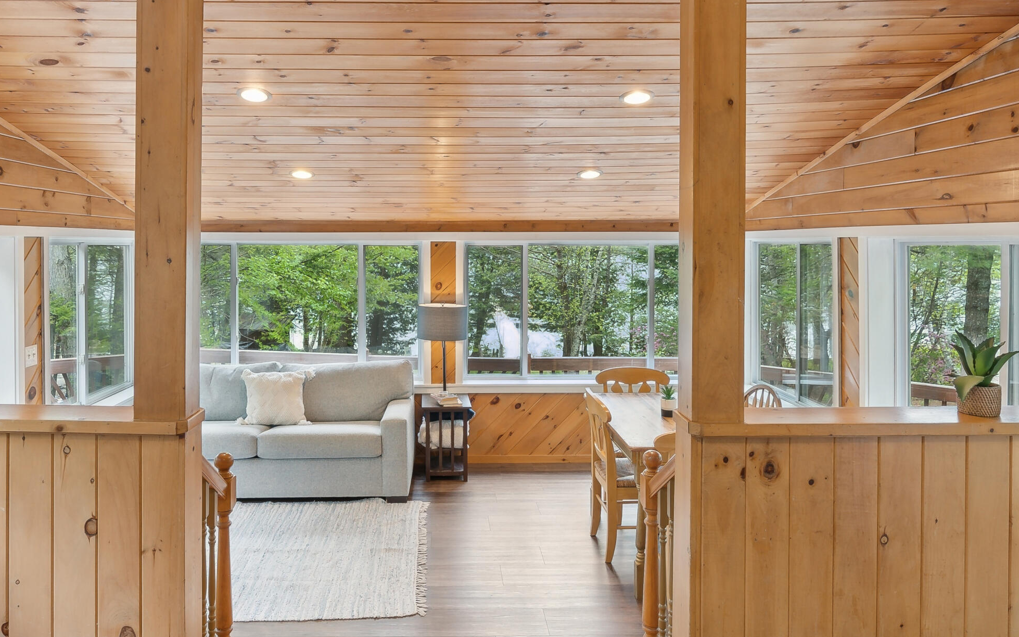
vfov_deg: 49.0
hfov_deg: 72.2
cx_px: 441
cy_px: 262
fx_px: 694
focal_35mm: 25
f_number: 7.1
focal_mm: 16
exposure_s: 1/2.5
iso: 320
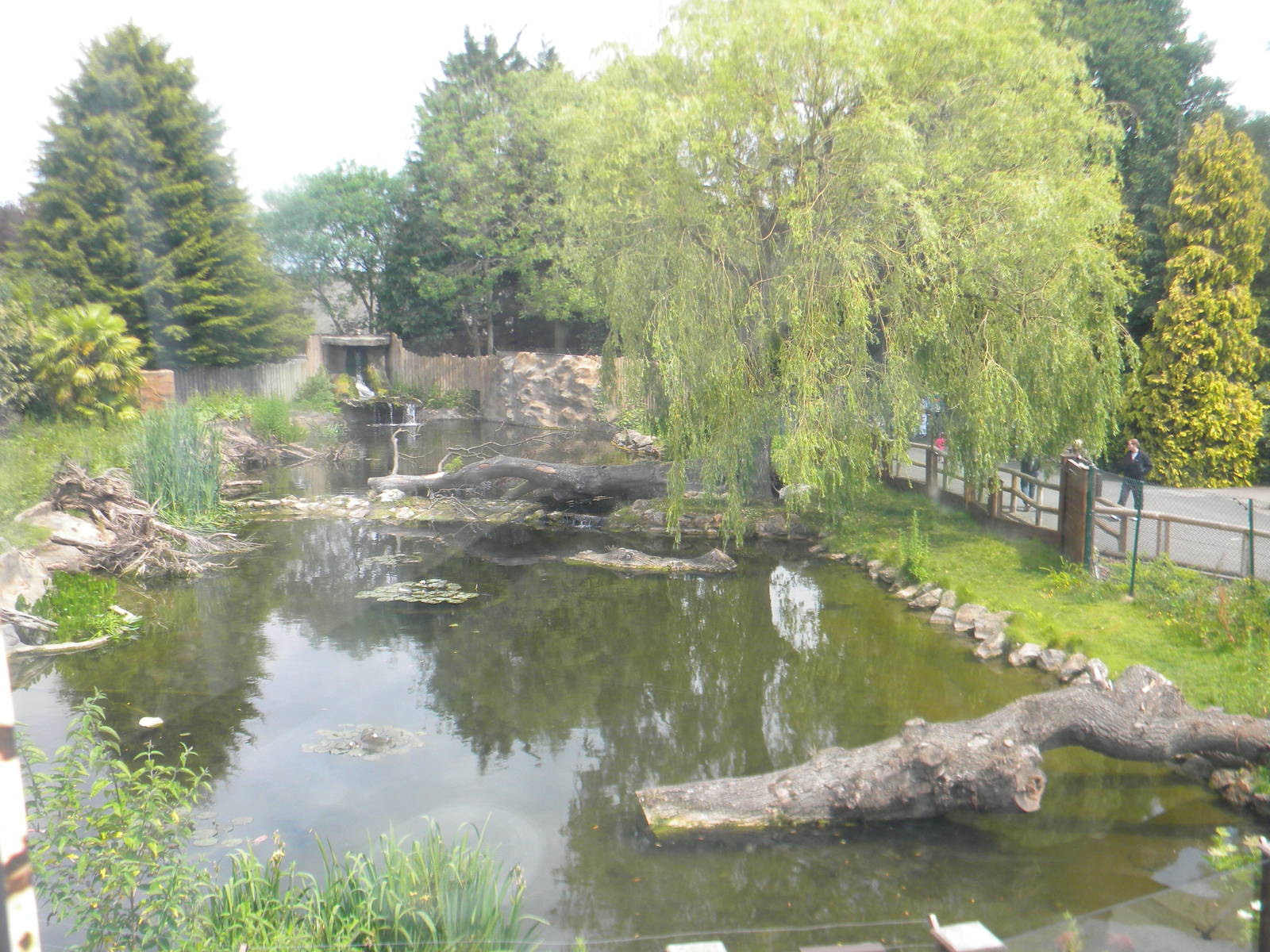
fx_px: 1321
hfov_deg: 51.4
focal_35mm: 36
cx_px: 635
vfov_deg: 39.7
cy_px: 476
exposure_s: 1/500
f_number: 3.7
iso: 131
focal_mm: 6.4
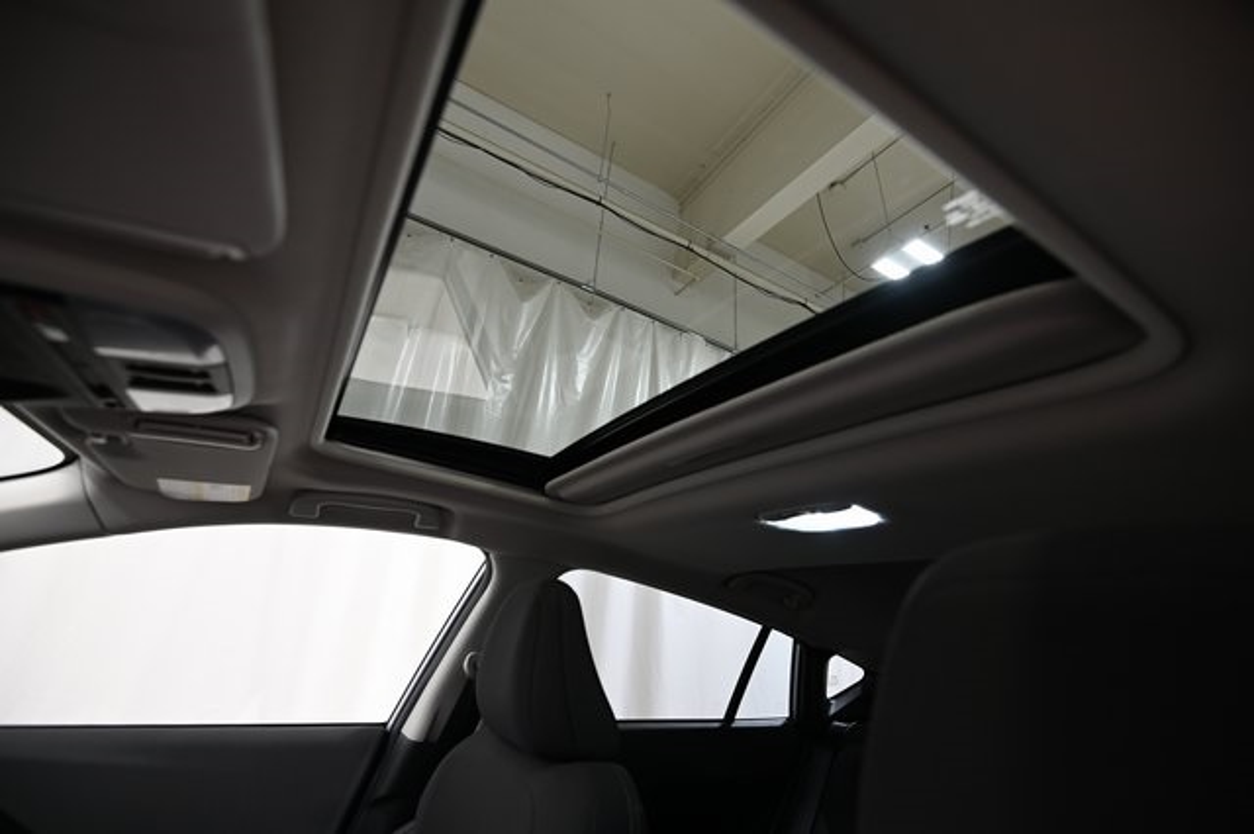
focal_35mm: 16
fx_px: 557
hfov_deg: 96.8
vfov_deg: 73.7
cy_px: 417
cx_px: 627
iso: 800
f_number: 4
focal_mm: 16
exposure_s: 1/30
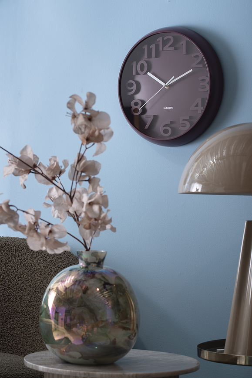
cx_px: 126
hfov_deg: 13.4
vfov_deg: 20.0
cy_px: 189
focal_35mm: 102
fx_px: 1070
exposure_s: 1/125
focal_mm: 102
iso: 125
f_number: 10
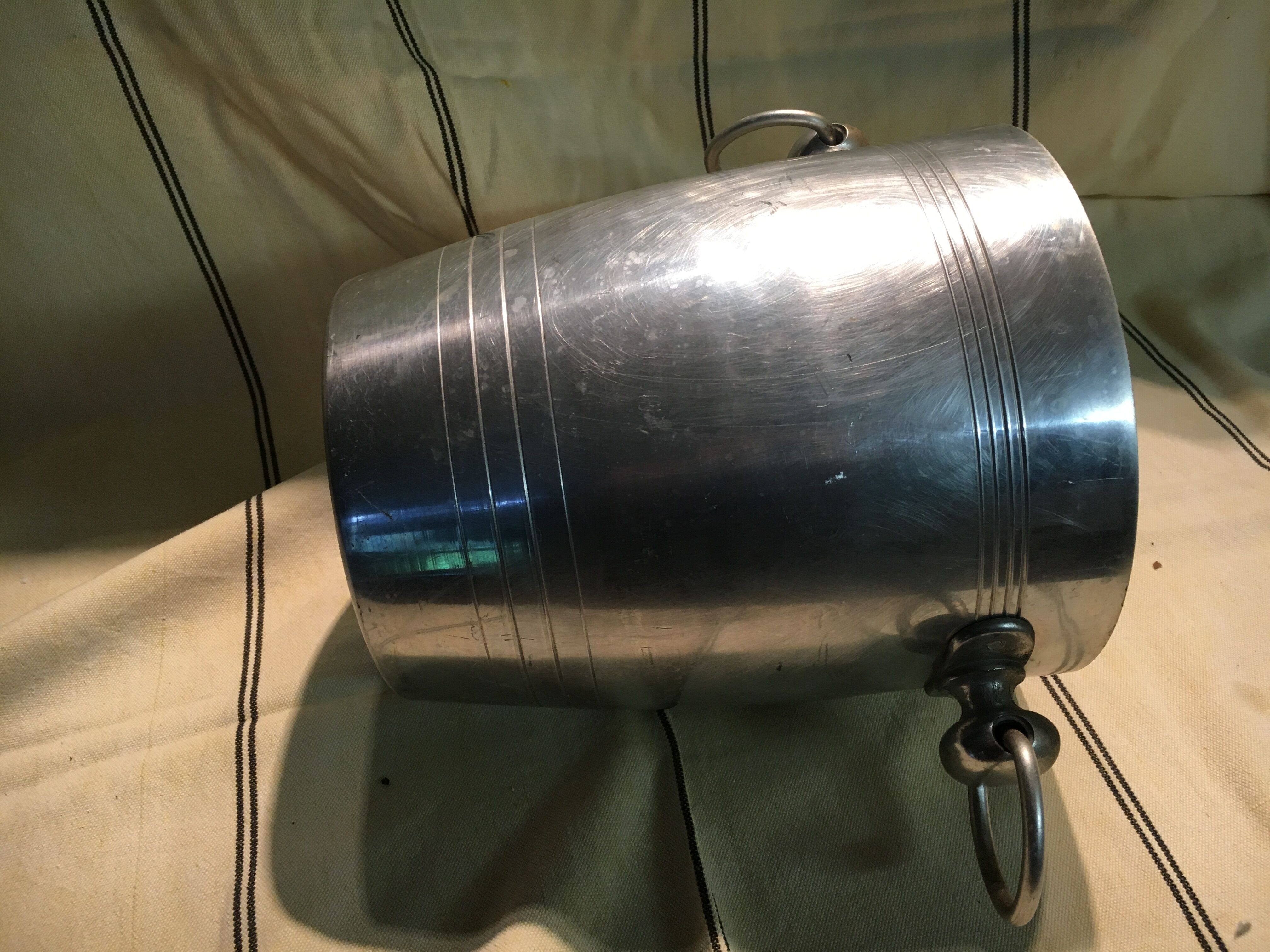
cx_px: 635
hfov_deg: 61.7
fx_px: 1064
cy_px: 476
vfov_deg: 48.2
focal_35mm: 29
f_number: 2.2
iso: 50
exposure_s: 1/33
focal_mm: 4.15
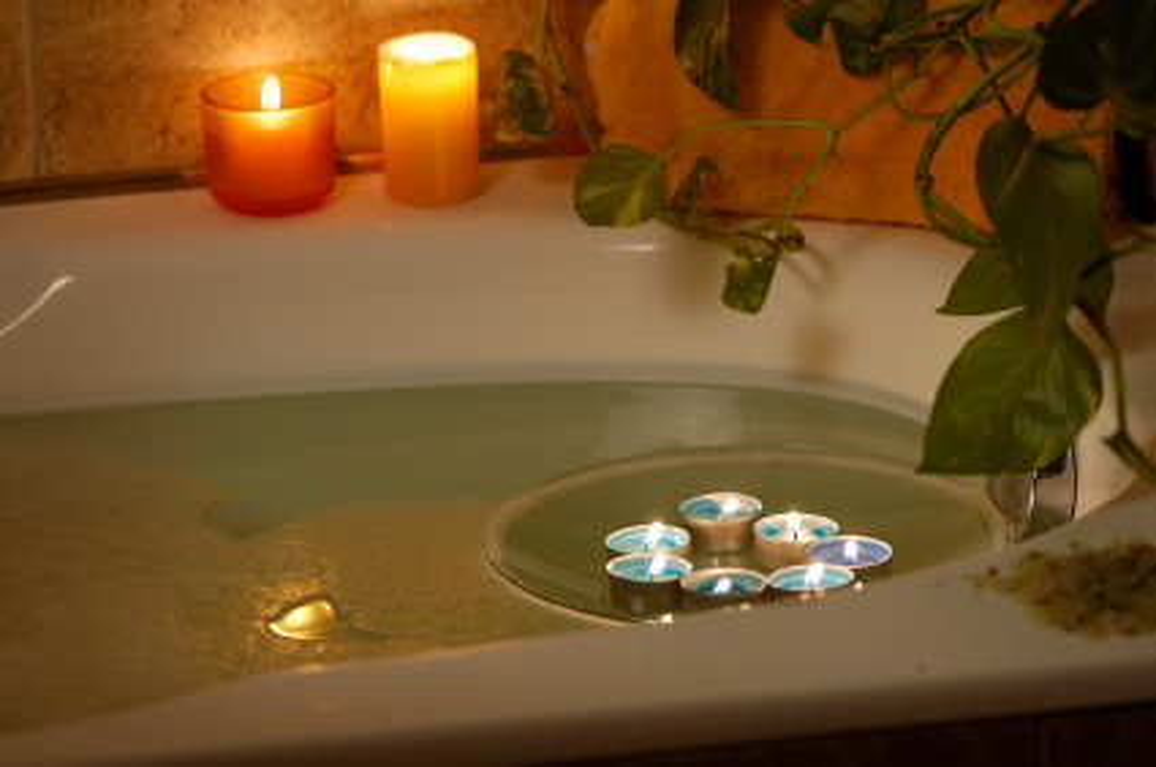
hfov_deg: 13.1
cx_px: 578
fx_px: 5050
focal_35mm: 158
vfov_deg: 8.7
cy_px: 384
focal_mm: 105
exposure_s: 1/8
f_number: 4
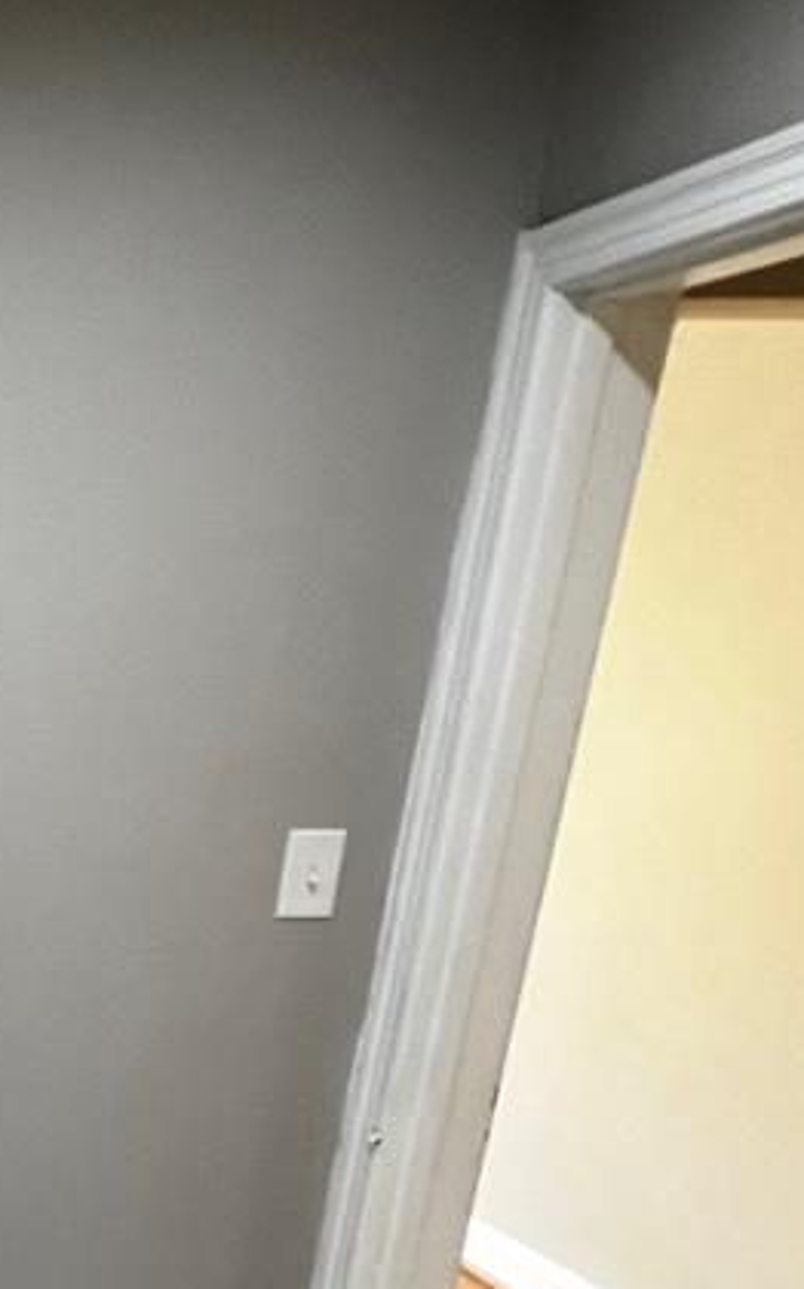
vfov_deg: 42.4
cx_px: -537
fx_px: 1474
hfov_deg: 22.3
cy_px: 1215
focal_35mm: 42
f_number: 1.8
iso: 200
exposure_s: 1/120
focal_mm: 1.57
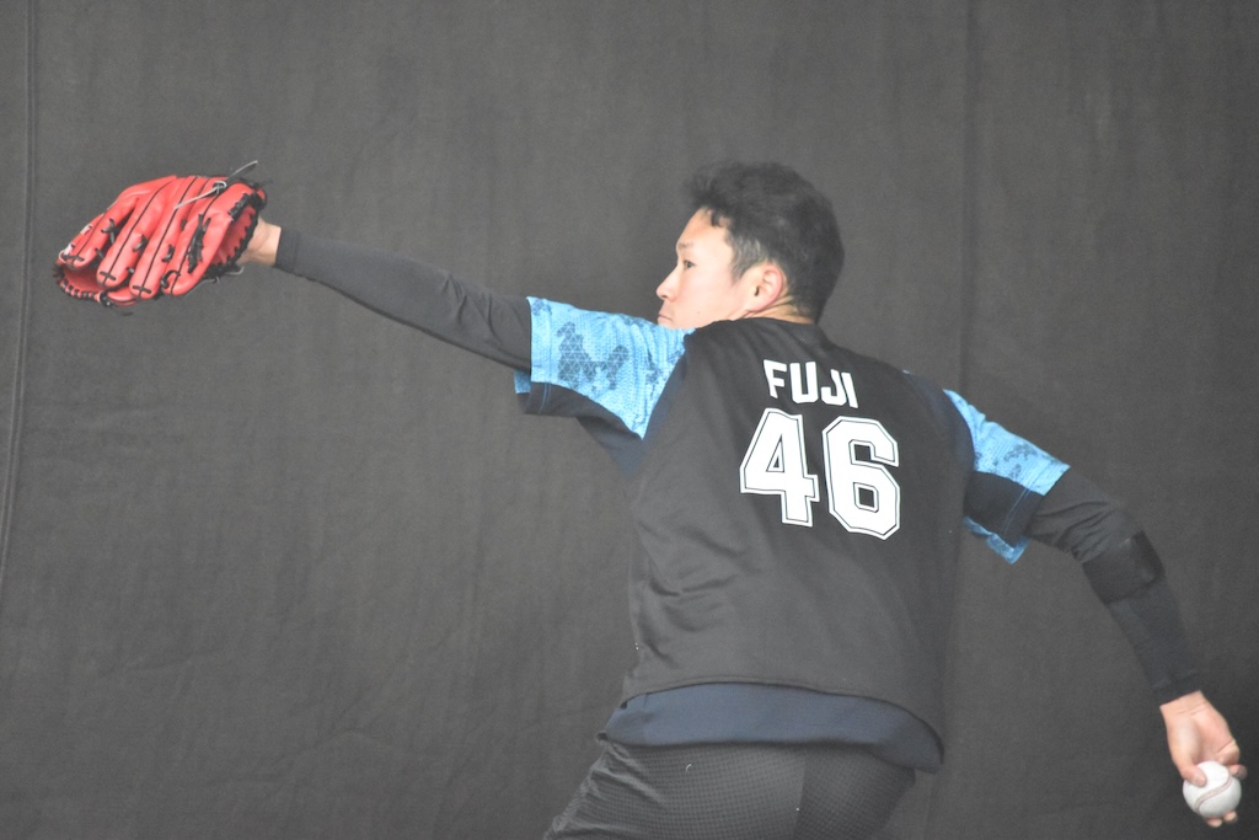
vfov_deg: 3.1
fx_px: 15739
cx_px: 630
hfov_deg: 4.6
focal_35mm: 450
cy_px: 420
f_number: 5.6
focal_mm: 300
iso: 10000
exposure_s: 1/1250
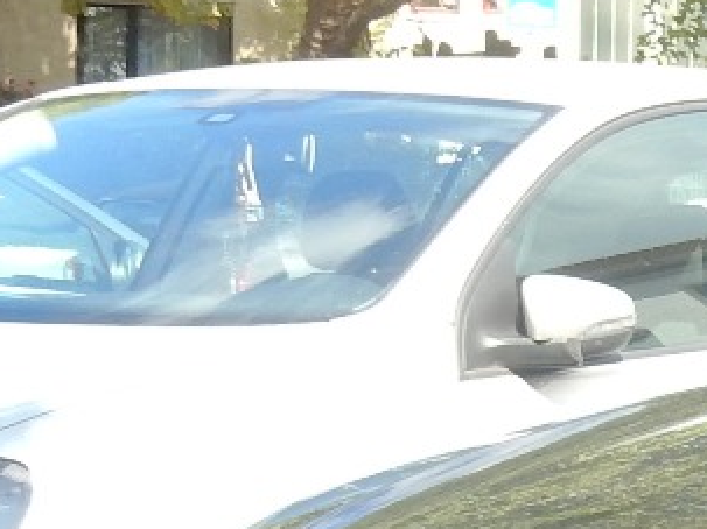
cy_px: 505
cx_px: 1485
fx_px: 3797
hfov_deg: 9.8
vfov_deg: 7.9
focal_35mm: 186
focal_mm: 6.4
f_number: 4
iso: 125
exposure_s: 1/200
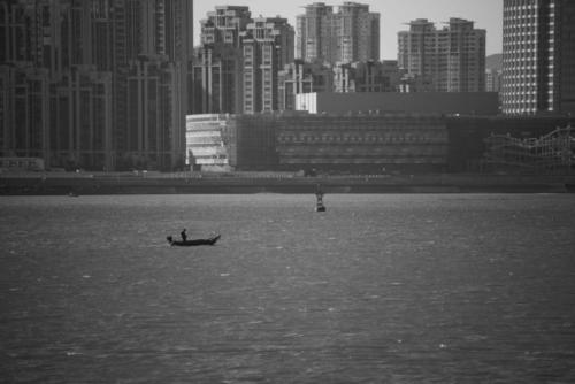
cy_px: 192
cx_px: 288
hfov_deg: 6.9
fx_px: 4794
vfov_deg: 4.6
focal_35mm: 300
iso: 200
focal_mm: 300
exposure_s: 1/800
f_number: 5.6
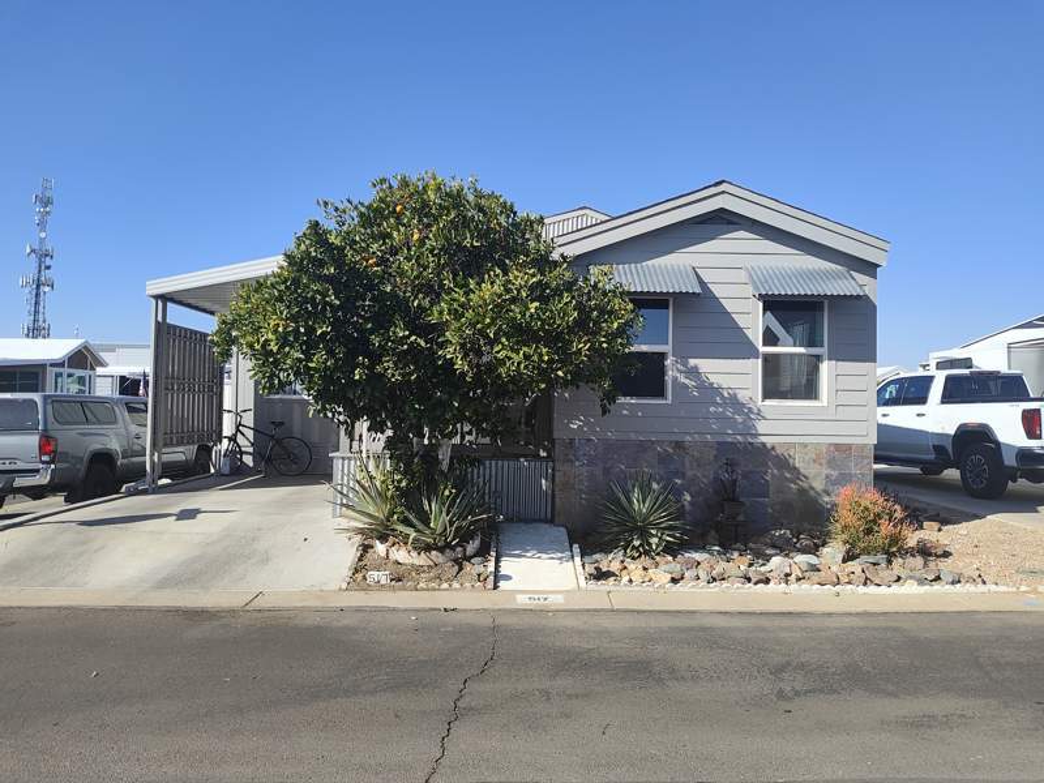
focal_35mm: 25
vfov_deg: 54.9
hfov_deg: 69.4
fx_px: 754
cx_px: 522
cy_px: 392
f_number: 1.5
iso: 102
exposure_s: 1/2932
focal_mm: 4.15
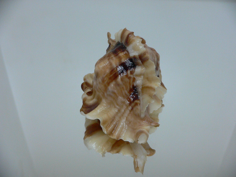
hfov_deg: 52.6
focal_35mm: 35
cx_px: 118
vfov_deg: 40.7
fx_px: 239
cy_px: 88
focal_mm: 4.6
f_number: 2.8
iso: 200
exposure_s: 1/60
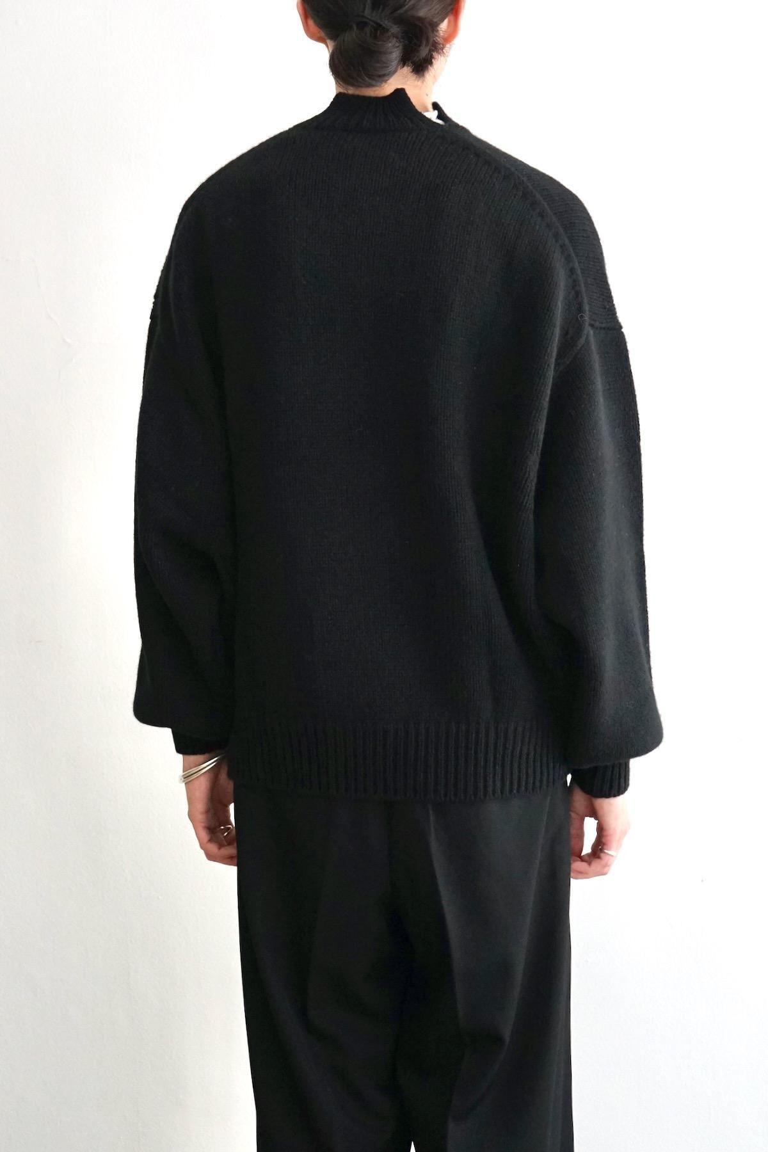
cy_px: 576
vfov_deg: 35.1
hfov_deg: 23.8
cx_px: 384
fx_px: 1824
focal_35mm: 57
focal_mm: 57
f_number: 5
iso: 2000
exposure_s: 1/160
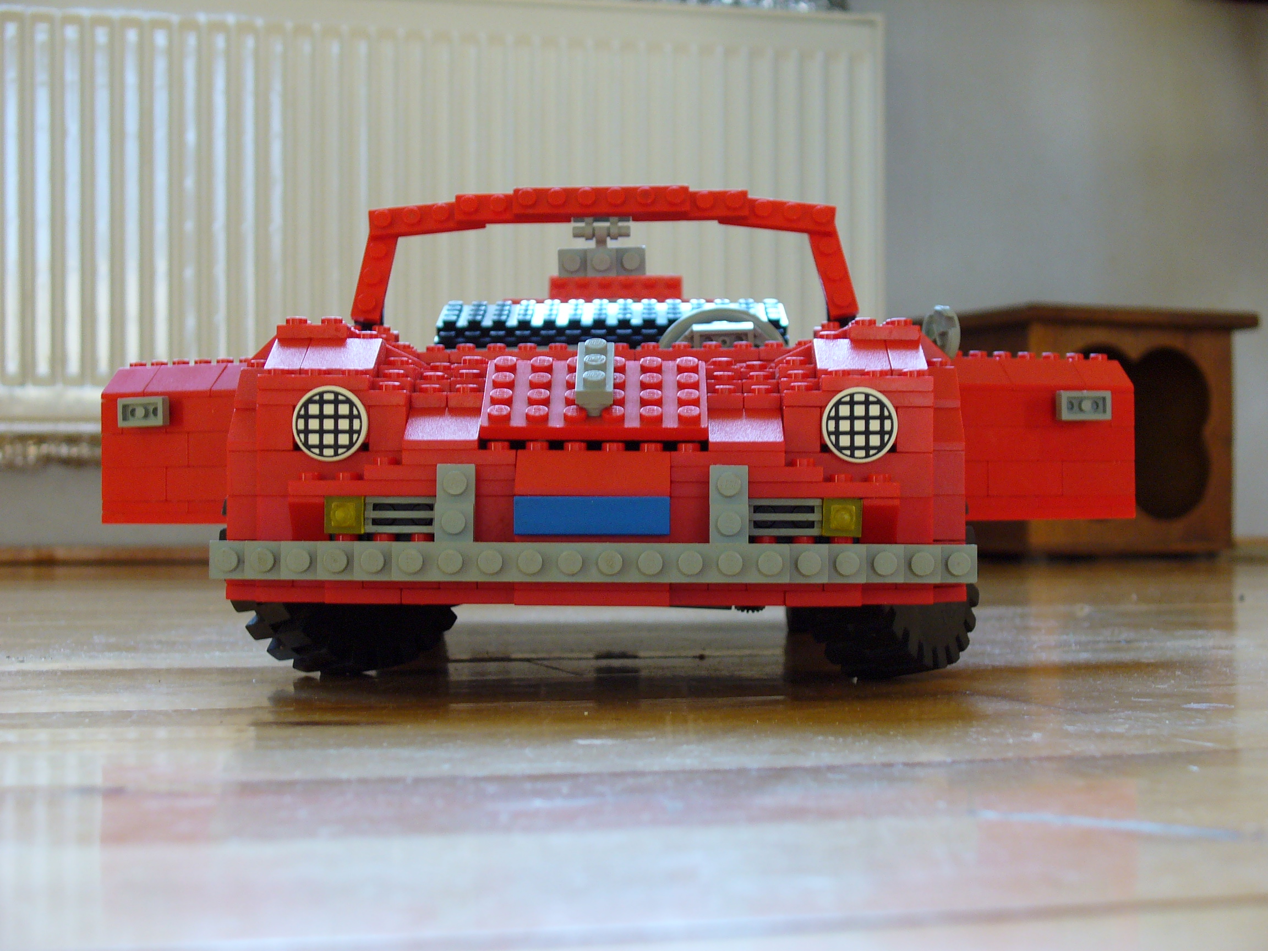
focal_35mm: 60
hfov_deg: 32.2
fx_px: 2198
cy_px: 476
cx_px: 634
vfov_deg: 24.4
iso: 100
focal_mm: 9.9
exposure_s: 1/30
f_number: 3.1
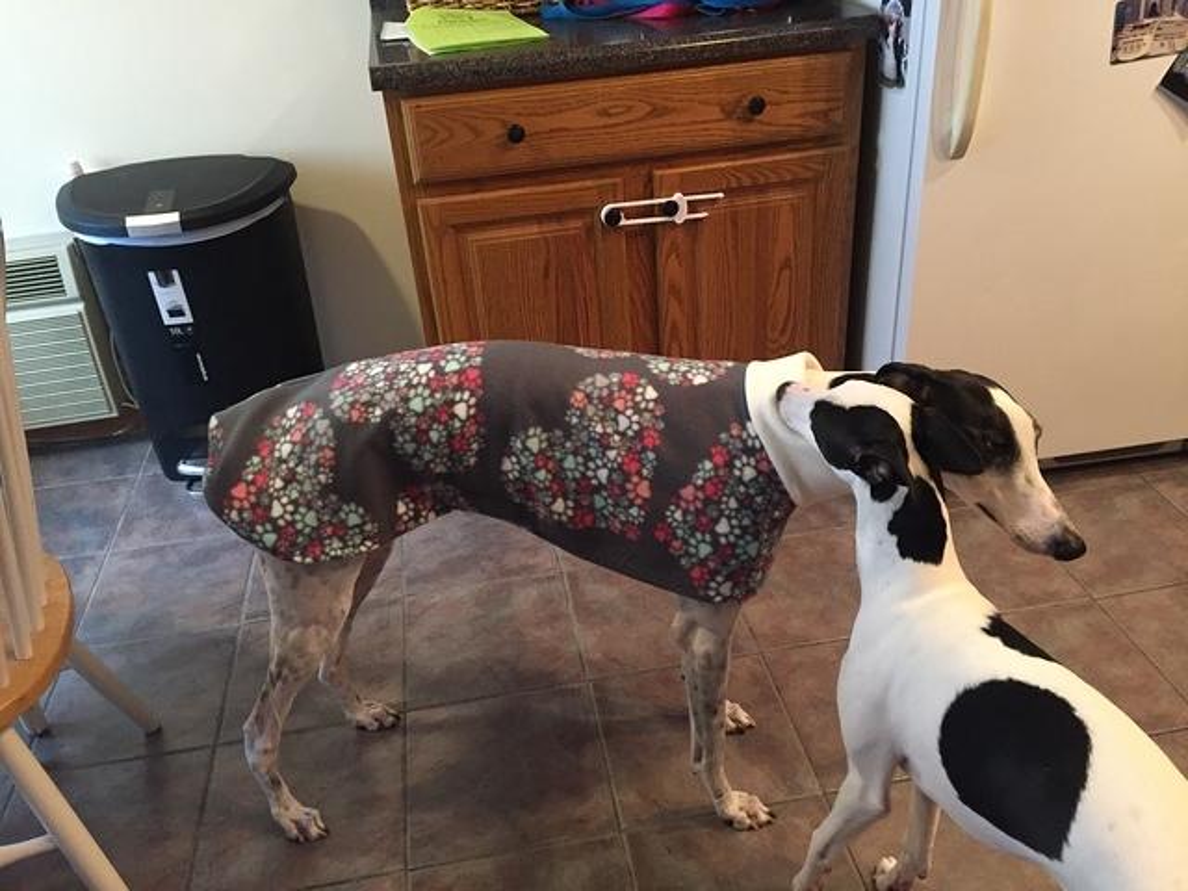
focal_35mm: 29
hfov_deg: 61.7
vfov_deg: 48.2
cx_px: 594
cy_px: 446
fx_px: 995
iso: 250
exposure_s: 1/30
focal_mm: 4.15
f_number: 2.2
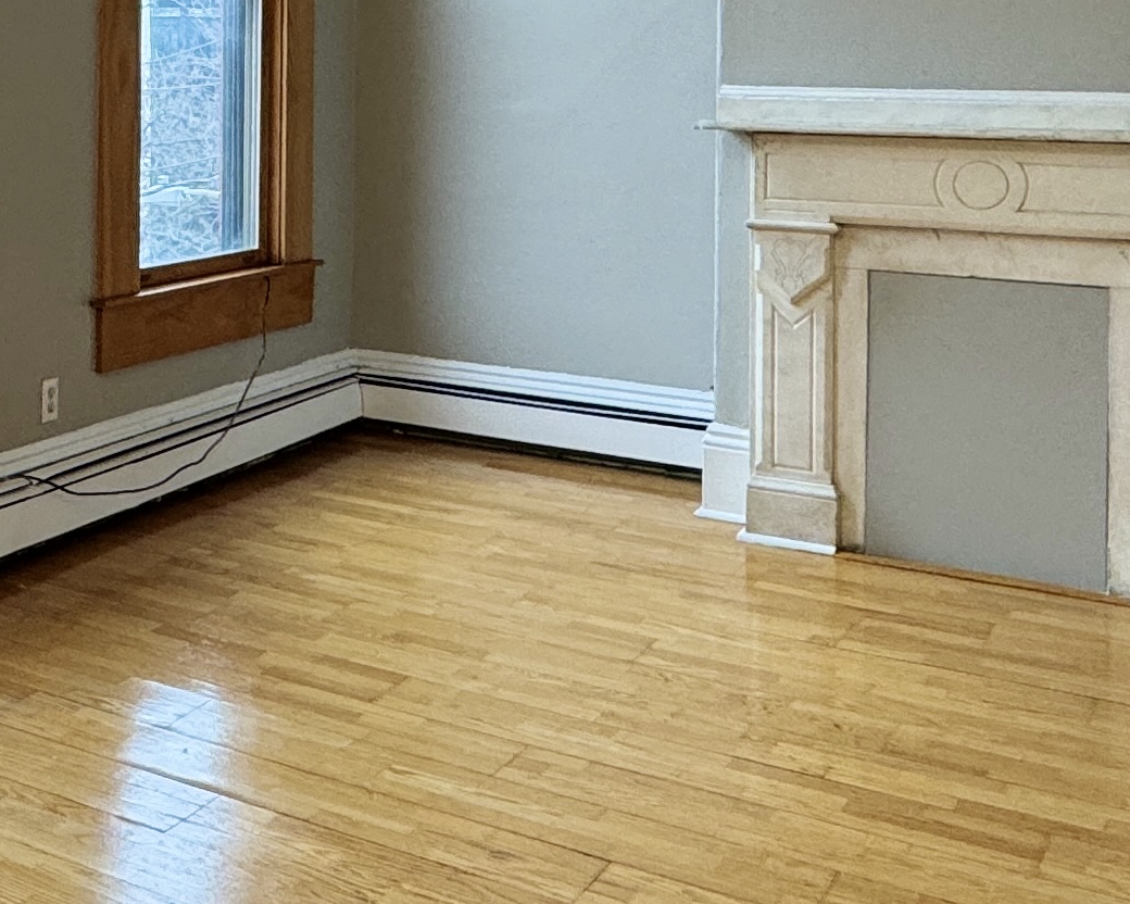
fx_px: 1773
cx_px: 21
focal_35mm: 53
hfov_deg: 32.7
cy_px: 66
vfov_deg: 27.4
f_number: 2.2
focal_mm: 2.22
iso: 160
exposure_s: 1/120
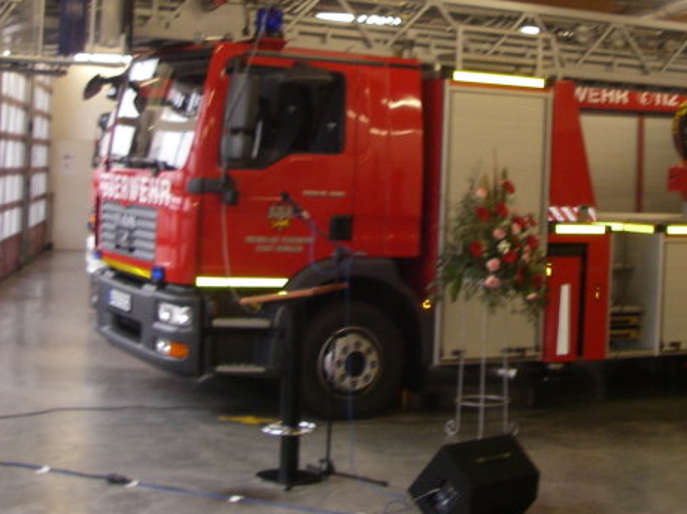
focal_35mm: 66
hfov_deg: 29.2
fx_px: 1309
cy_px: 139
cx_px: 456
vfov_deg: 22.1
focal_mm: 6.3
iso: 160
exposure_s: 1/40
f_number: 3.3
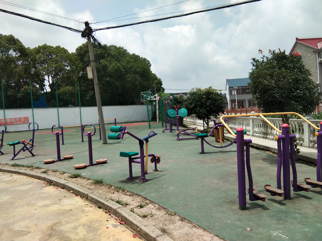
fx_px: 288
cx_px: 161
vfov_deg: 45.4
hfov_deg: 58.4
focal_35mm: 31
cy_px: 120
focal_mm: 3.69
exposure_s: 1/1269
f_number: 2.2
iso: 50
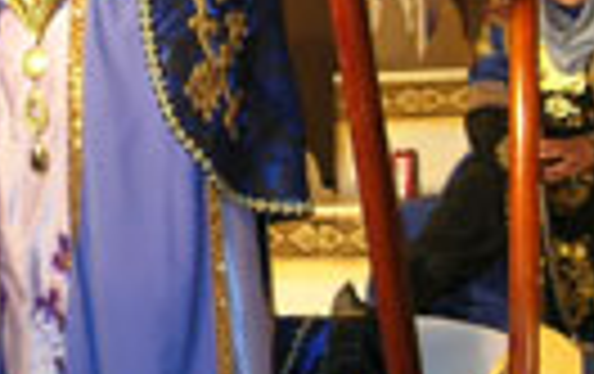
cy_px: 36
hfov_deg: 16.9
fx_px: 1978
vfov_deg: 10.7
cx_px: 72
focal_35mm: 122
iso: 64
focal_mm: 7.8
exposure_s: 1/30
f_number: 2.8
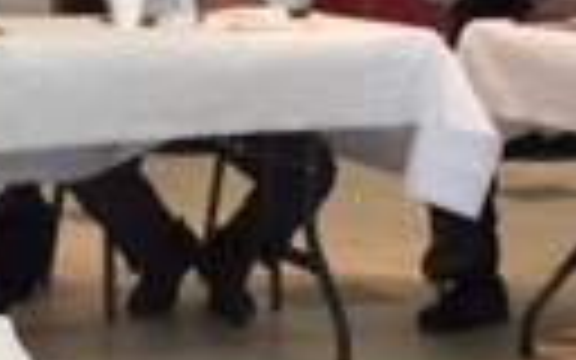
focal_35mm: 154
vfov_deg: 8.5
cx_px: 220
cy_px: 130
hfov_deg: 13.6
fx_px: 2417
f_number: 2.2
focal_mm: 4.15
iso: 32
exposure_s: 1/15
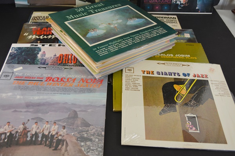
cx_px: 118
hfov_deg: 49.6
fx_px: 255
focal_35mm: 39
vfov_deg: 34.2
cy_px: 78
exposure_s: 1/80
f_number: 4.5
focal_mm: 26
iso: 400
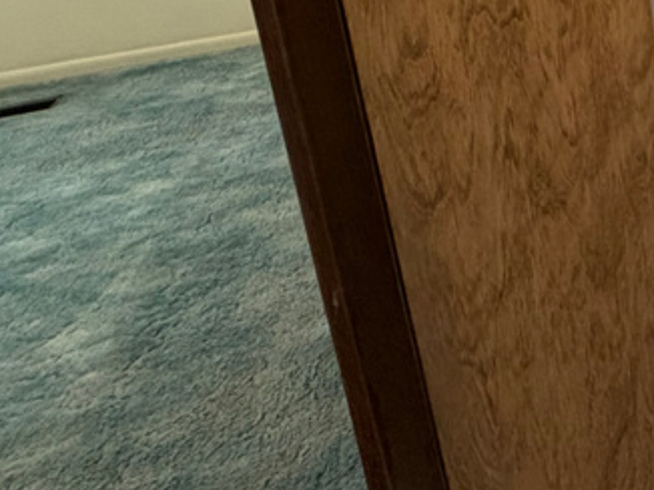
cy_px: -98
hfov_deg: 27.8
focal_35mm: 44
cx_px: 997
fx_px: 831
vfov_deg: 28.5
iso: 250
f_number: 2.2
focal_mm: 2.22
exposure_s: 1/60
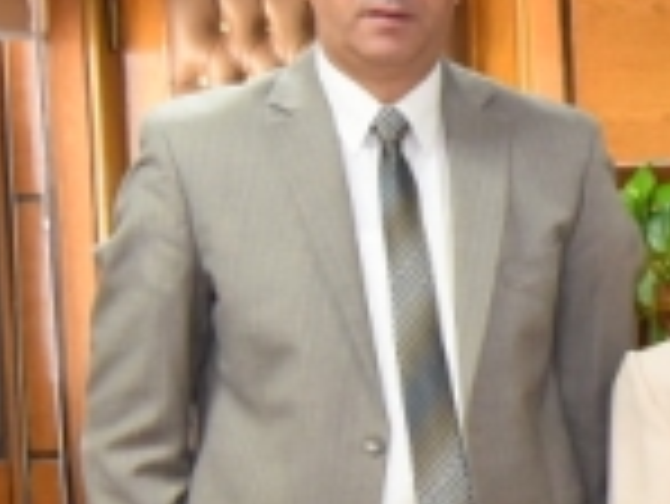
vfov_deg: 6.6
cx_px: 2037
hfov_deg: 7.6
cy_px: 418
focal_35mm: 225
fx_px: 4358
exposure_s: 1/125
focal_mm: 34
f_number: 4.5
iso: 2500
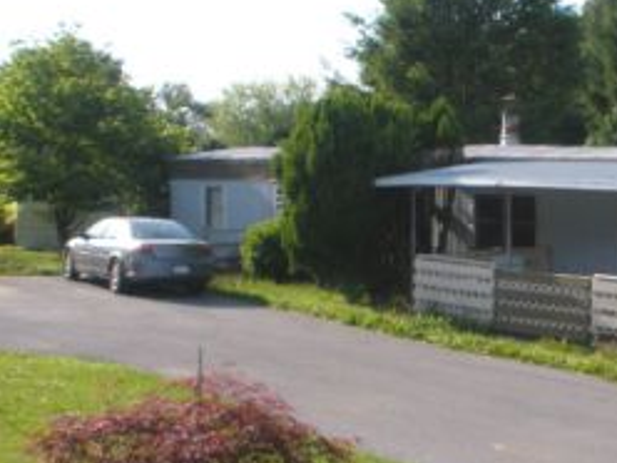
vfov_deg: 22.6
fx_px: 1159
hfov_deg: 28.7
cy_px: 224
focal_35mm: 65
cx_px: 555
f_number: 5.6
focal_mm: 6.3
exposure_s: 1/200
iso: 80
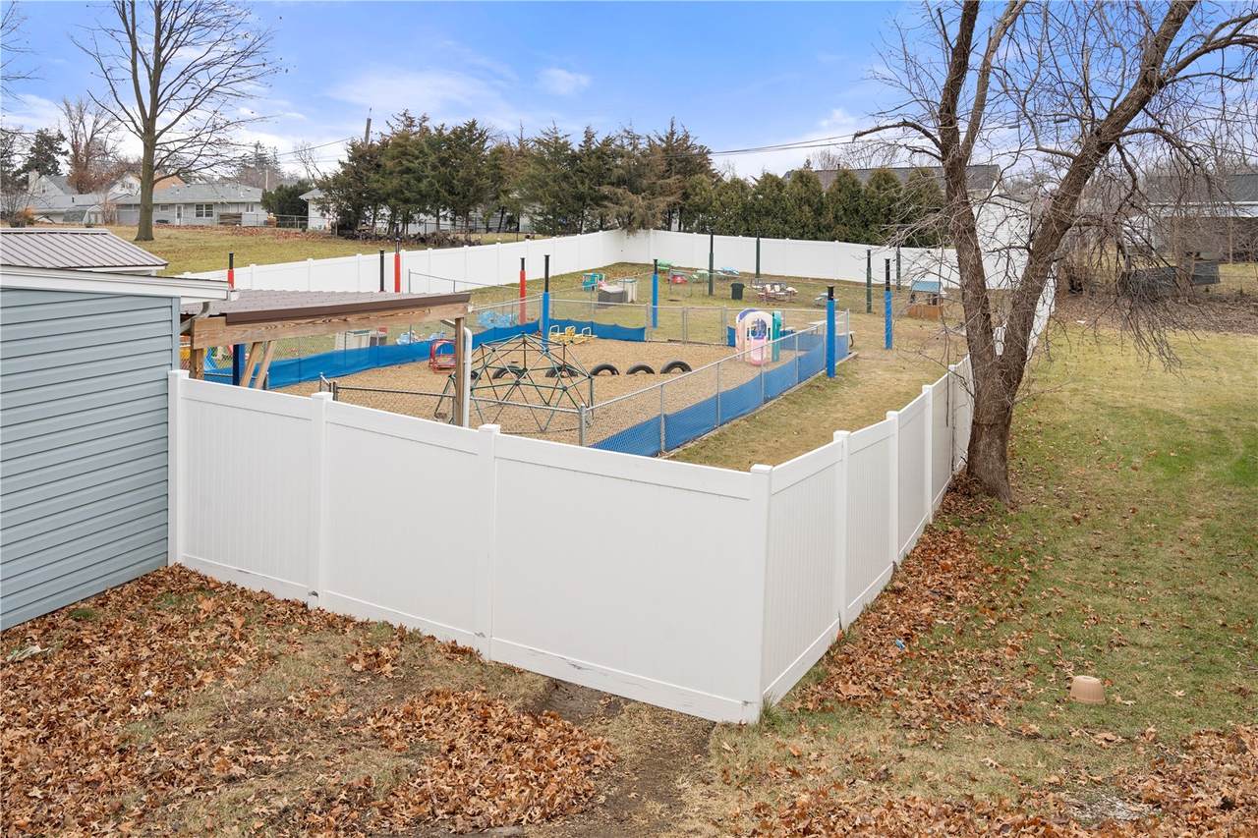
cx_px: 629
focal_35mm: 28
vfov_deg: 46.4
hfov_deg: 65.5
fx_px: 978
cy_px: 419
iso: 400
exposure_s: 1/25
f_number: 9
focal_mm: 28
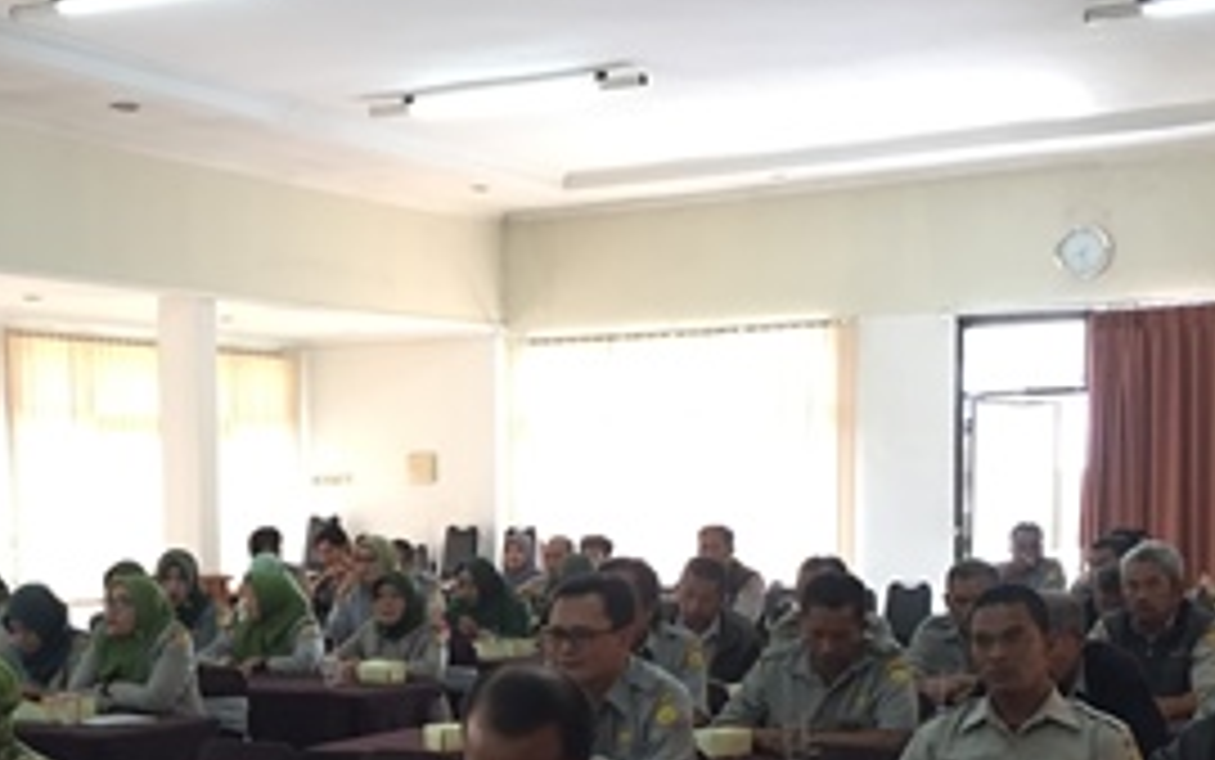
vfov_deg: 20.3
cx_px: 344
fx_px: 2087
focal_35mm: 63
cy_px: 654
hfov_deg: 32.0
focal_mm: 4.15
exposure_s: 1/33
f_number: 2.2
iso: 160
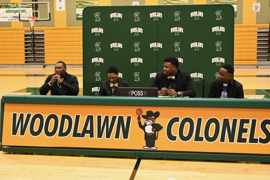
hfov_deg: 41.1
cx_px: 136
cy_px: 91
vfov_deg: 28.1
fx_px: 360
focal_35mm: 48
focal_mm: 47
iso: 3200
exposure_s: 1/200
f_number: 5
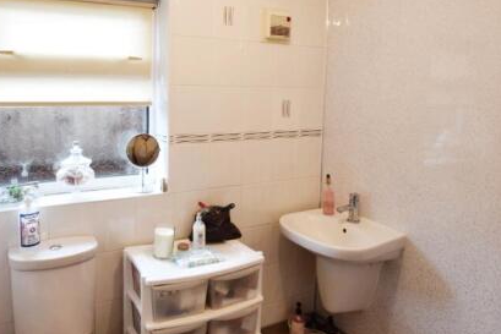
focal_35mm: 24
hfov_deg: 72.6
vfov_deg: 53.1
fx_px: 334
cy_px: 185
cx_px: 190
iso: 500
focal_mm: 10
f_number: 4
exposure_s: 1/60
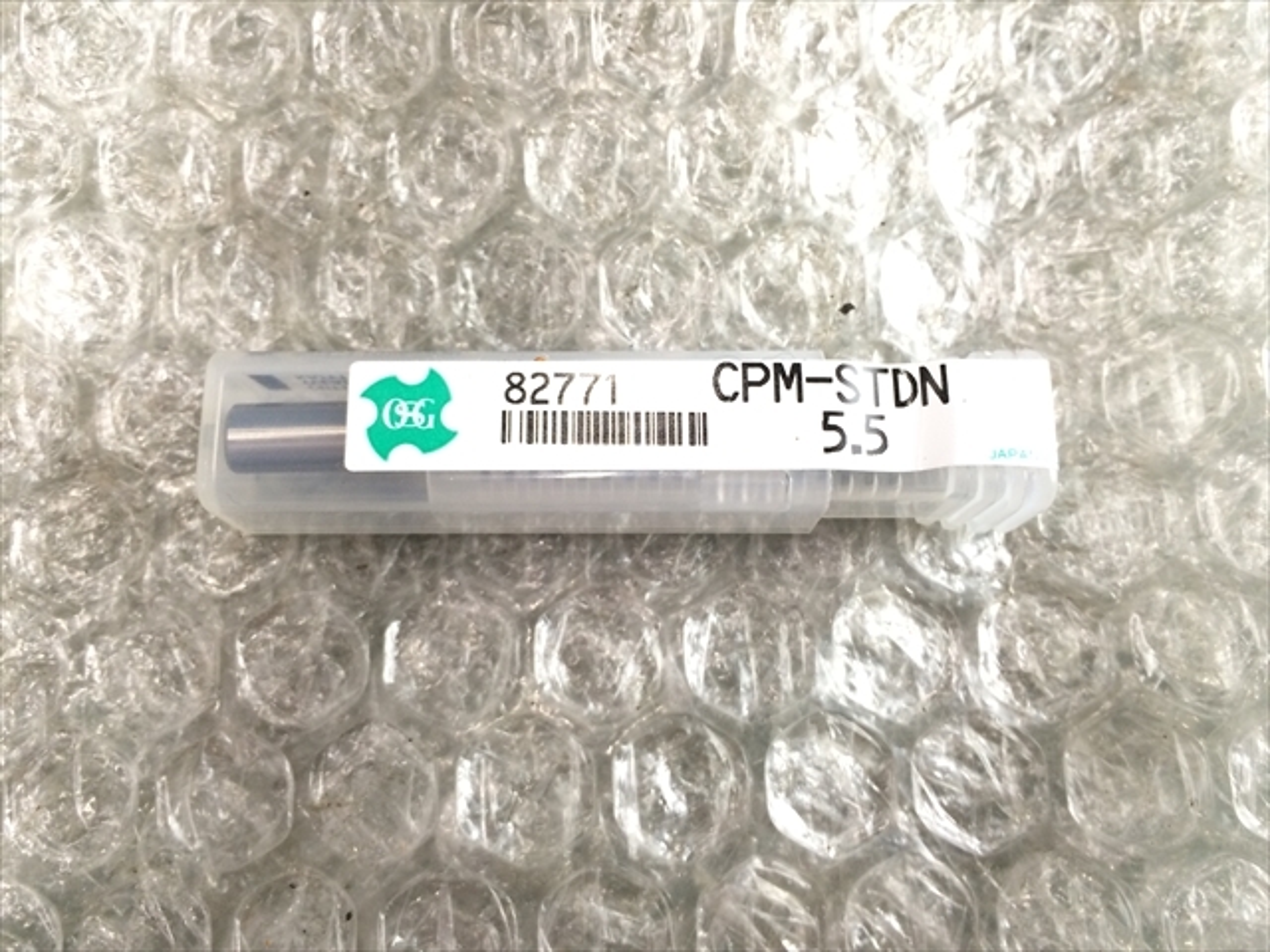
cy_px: 476
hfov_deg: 61.7
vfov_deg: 48.2
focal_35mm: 29
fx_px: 1064
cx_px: 635
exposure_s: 1/30
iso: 160
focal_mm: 4.15
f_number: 2.2
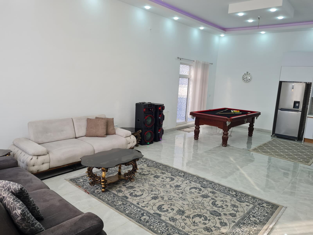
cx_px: 156
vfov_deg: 53.1
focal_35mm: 26
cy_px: 118
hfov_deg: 67.3
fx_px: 235
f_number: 1.8
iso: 50
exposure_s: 1/116
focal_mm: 5.4
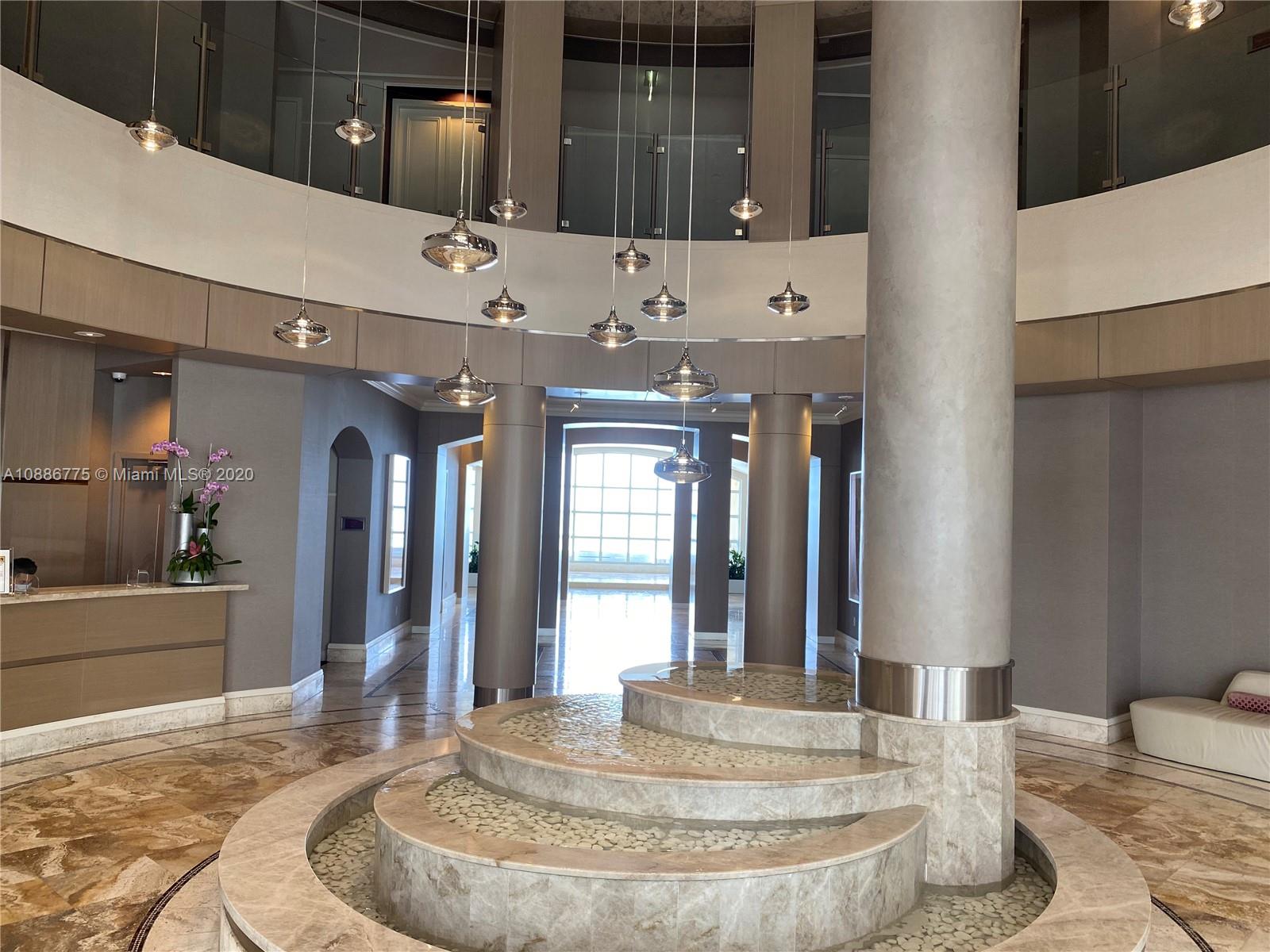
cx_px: 635
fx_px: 954
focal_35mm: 26
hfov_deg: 67.3
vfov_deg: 53.1
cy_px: 476
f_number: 1.8
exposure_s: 1/60
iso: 64
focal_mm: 4.25
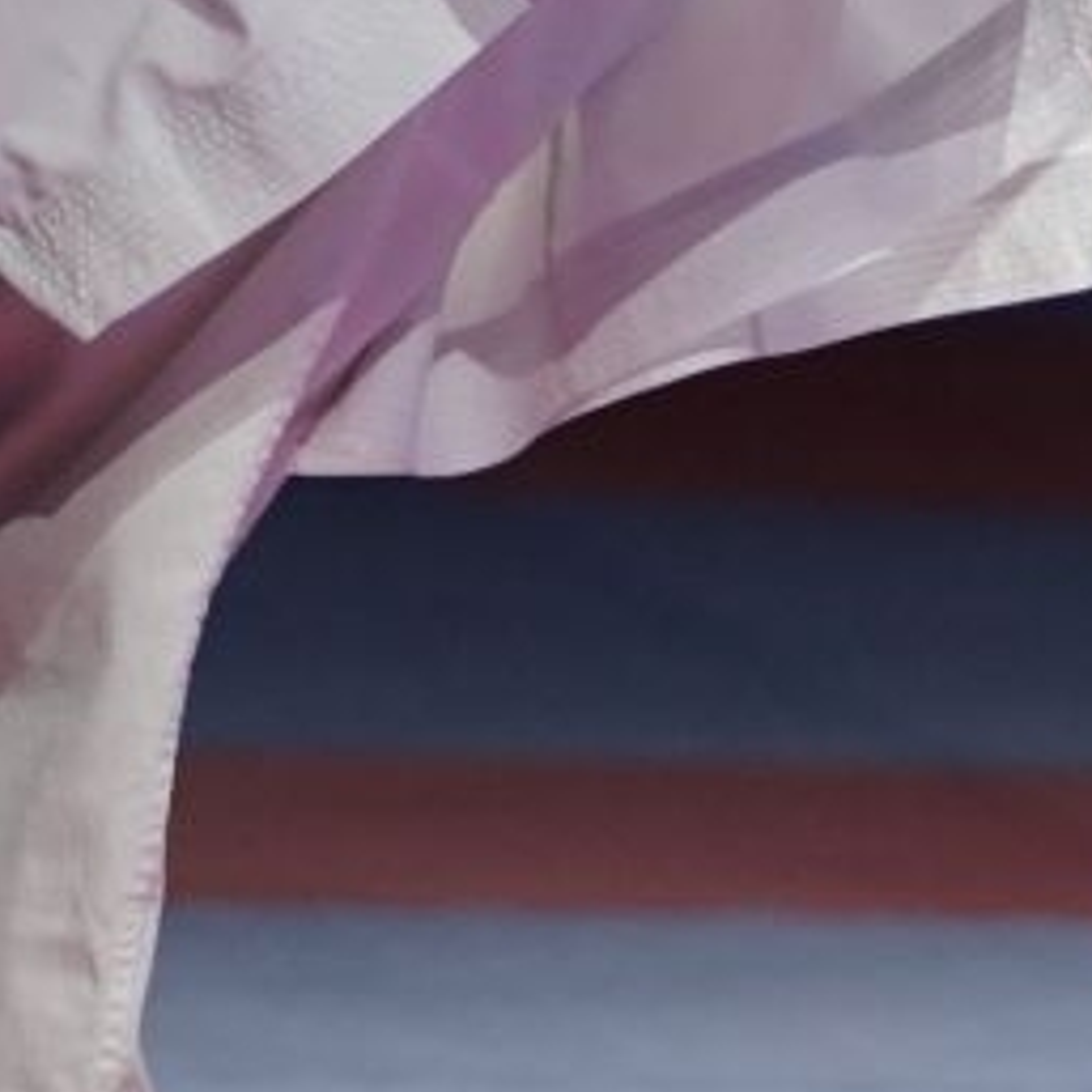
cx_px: 1844
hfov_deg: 2.3
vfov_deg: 2.3
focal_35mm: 773
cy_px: -1215
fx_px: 27589
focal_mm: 130
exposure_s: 1/1000
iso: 2000
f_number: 2.8
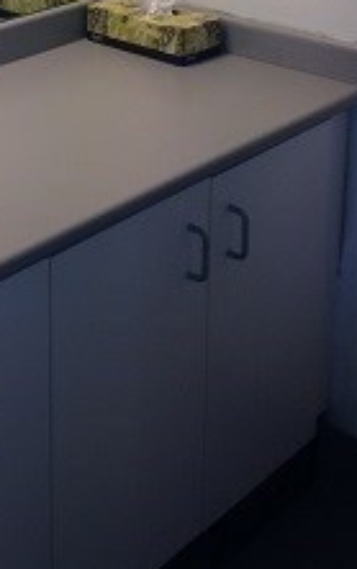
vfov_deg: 23.9
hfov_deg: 15.7
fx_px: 1275
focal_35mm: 82
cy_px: -21
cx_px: 26
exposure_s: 1/32
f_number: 2.4
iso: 50
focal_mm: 4.28
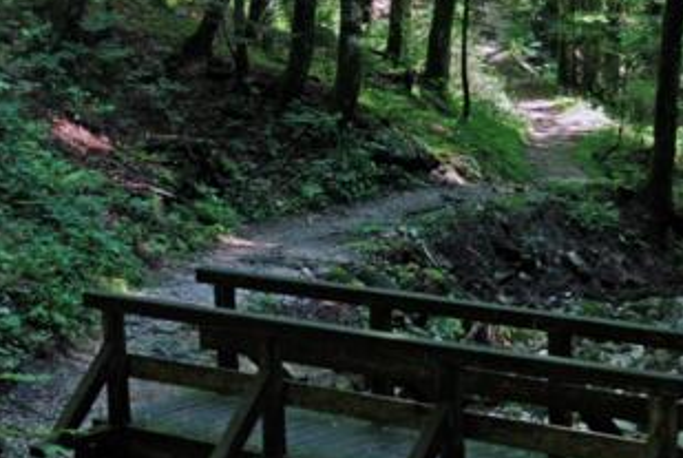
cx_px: 285
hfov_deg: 17.8
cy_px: 223
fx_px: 2185
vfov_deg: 12.0
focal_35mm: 115
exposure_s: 1/30
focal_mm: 36
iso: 160
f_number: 4.2
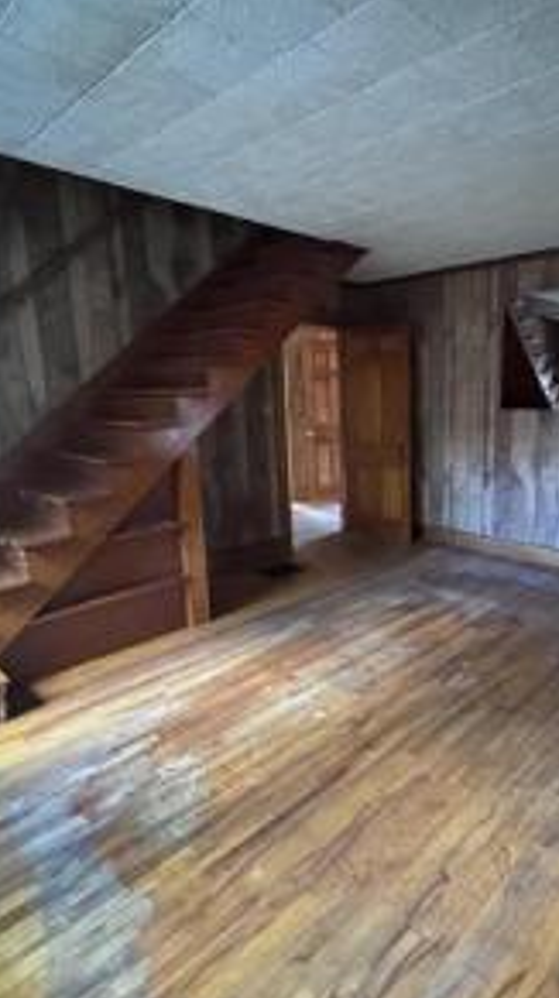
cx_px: 381
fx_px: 555
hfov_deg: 52.2
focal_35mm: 21
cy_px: 511
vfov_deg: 83.9
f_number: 2.2
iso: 1250
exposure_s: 1/30
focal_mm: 2.22
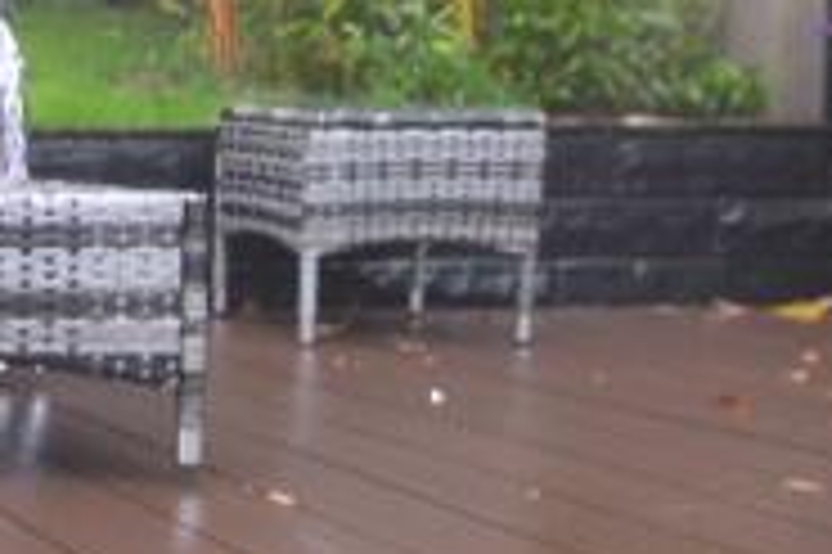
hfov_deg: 19.9
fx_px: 1916
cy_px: 205
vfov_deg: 16.4
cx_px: -540
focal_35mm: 83
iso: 720
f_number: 3.5
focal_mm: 10
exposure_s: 1/60
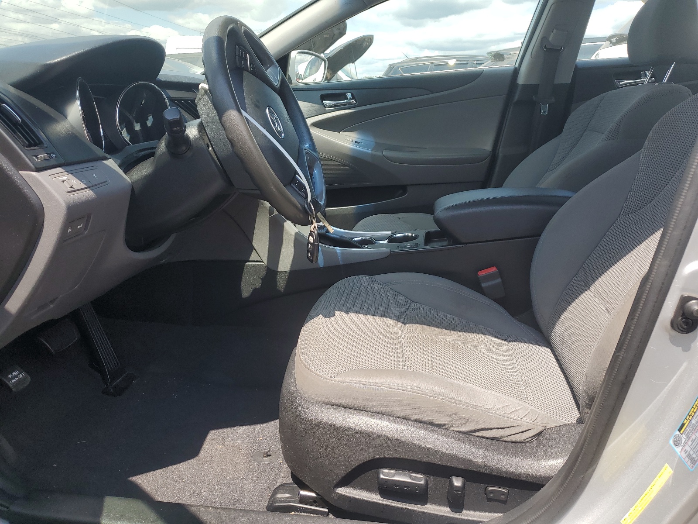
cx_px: 349
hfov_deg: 67.3
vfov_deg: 53.1
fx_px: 524
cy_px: 262
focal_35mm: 26
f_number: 1.5
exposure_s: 1/1111
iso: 50
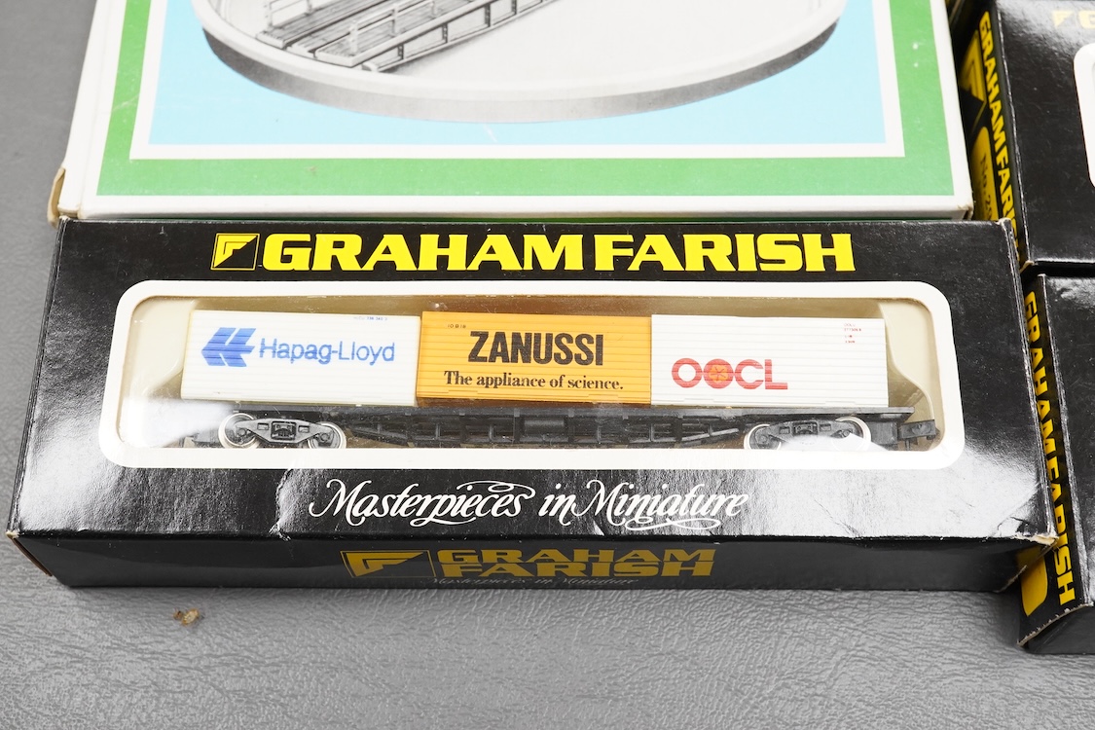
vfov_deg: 29.9
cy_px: 365
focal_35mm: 45
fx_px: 1369
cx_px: 548
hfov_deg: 43.6
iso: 2500
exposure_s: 1/80
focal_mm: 30
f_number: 14
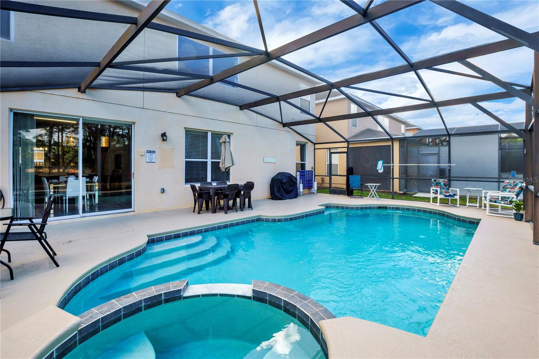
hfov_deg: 100.4
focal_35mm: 15
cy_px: 180
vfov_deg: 77.3
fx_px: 225
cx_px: 270
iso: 200
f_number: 10
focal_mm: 10
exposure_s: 1/80
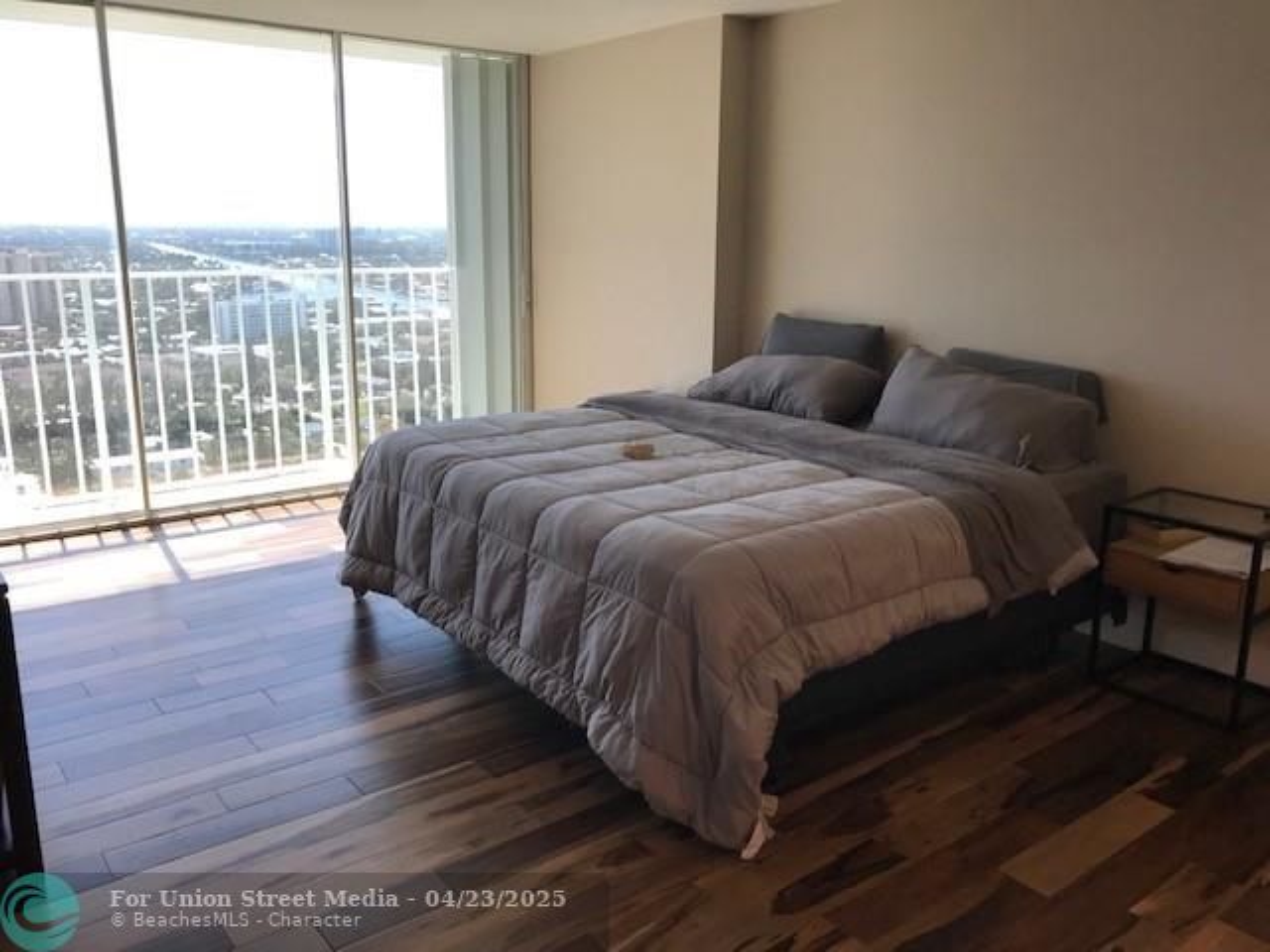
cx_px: 635
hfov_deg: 63.4
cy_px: 476
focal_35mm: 28
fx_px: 1027
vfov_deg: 49.7
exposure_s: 1/120
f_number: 1.8
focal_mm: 3.99
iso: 25
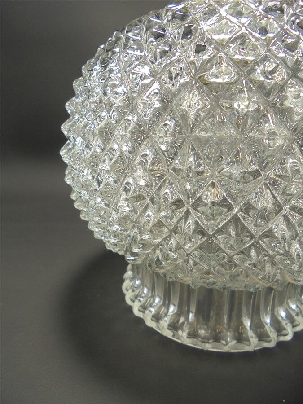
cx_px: 152
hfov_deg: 53.1
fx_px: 303
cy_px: 202
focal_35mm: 26
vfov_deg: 67.3
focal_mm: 4.6
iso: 100
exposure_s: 1/30
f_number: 3.5
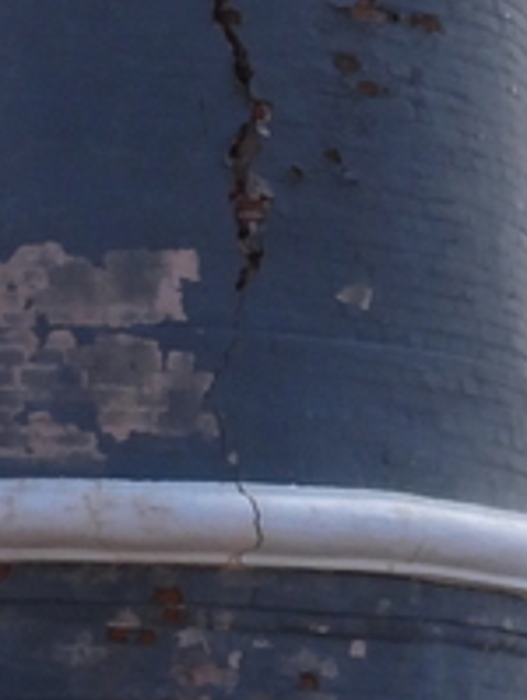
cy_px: -190
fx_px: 5585
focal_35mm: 276
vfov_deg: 7.1
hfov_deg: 5.4
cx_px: -211
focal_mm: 7.7
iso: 100
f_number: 3.2
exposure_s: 1/1250
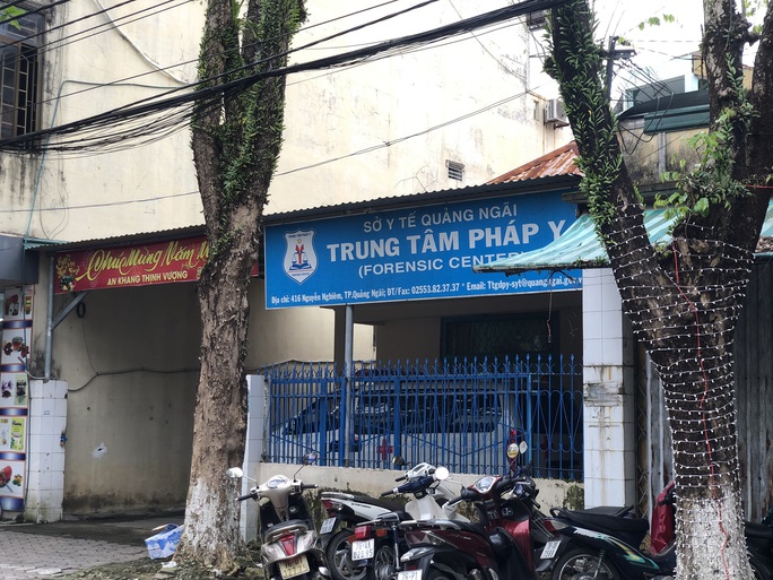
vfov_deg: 28.0
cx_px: 386
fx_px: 1161
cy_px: 290
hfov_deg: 36.8
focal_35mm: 52
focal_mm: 6
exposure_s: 1/60
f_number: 2.4
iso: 16
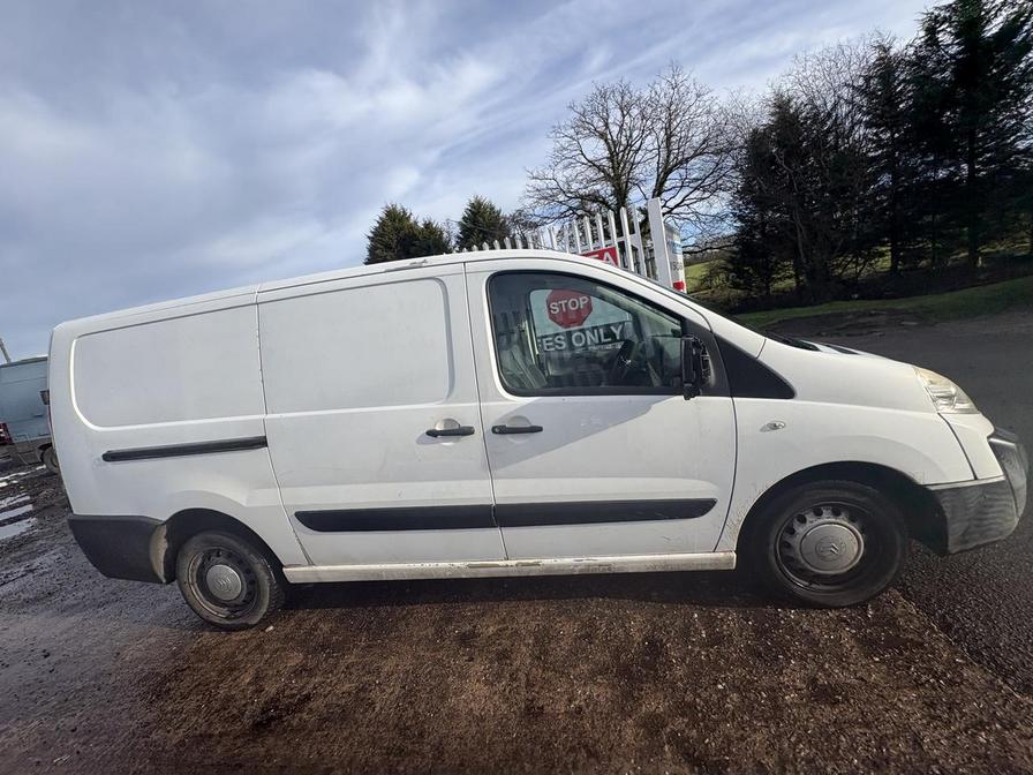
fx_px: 418
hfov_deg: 102.1
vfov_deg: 85.7
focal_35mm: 14
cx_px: 516
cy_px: 388
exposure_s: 1/1346
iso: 50
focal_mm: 2.22
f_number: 2.2
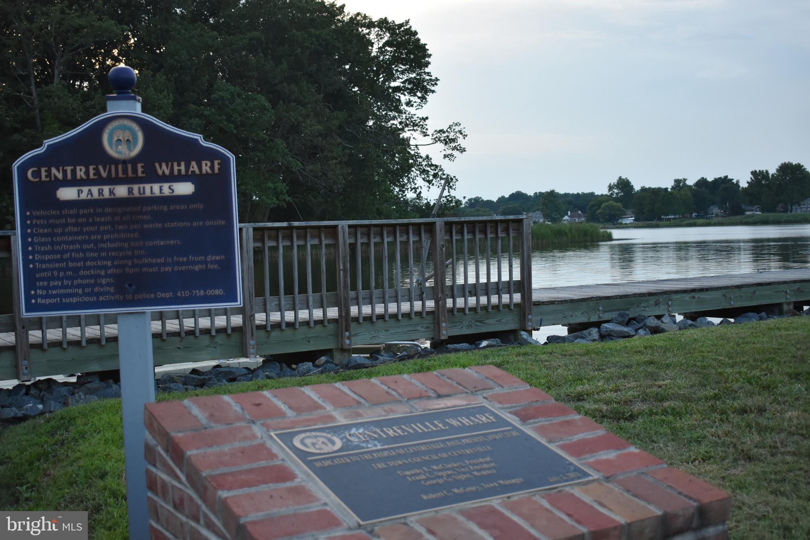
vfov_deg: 29.9
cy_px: 270
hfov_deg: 43.6
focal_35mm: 45
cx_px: 405
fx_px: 1012
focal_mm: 30
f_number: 4.2
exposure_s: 1/200
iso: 800
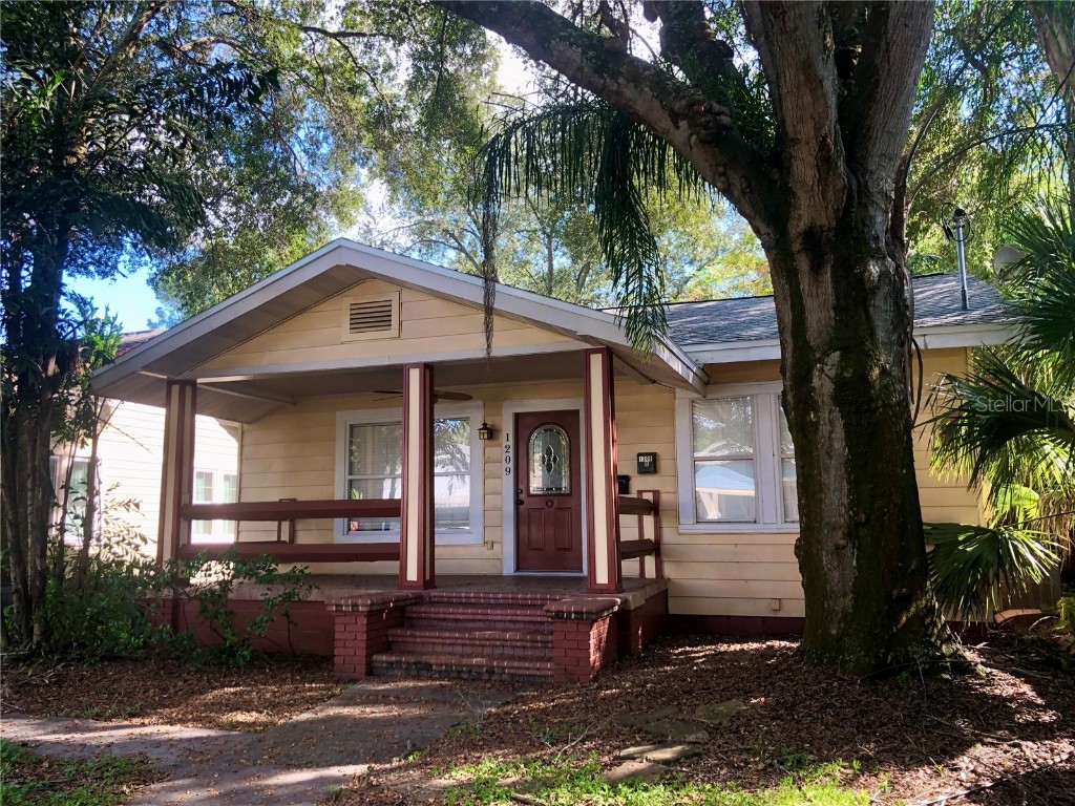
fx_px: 870
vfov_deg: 49.7
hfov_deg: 63.4
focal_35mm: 28
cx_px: 538
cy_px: 403
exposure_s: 1/120
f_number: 1.8
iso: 25
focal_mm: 4
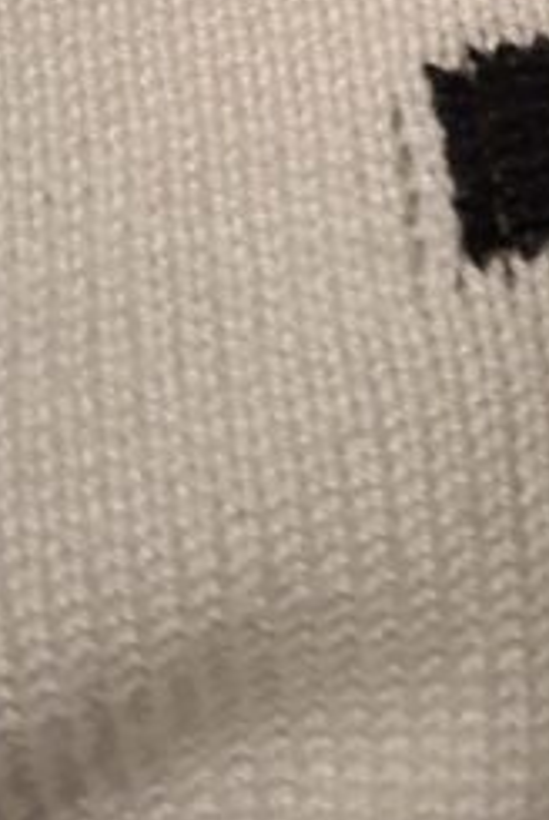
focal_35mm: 78
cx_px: 690
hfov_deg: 16.7
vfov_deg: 21.5
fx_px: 1779
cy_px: -428
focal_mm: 5.54
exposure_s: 1/24
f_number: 1.8
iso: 500
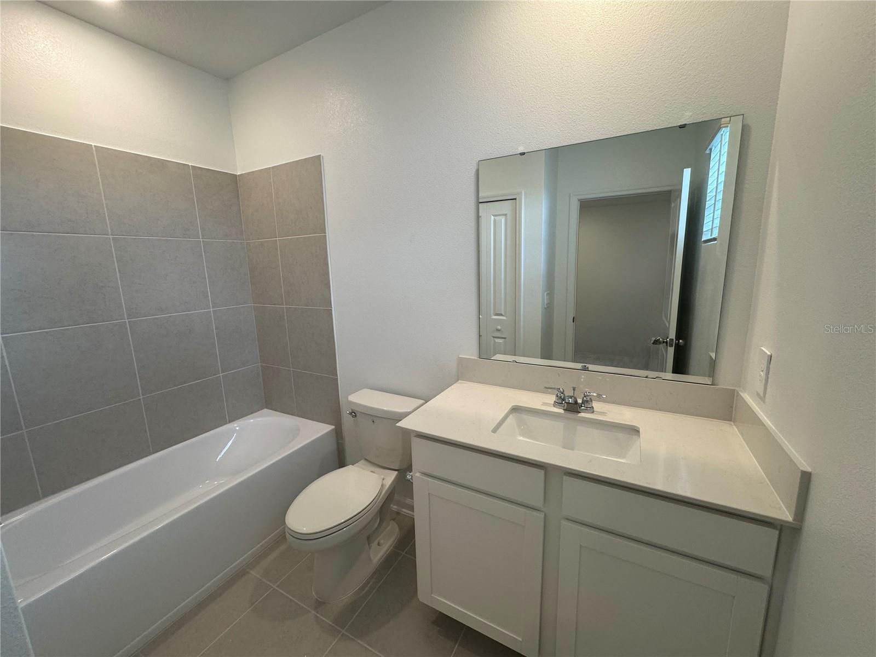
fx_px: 354
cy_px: 328
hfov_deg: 102.1
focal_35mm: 14
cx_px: 438
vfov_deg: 85.7
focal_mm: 2.22
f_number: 2.2
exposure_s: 1/120
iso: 160
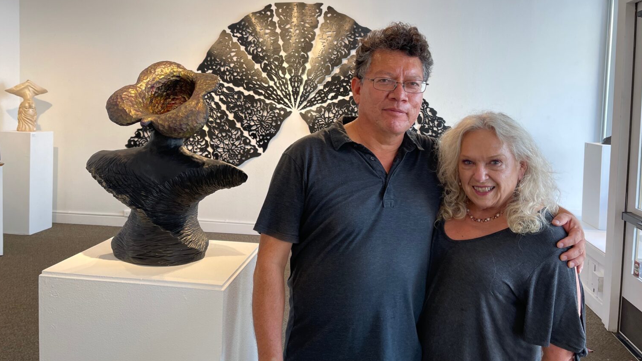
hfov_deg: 66.1
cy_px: 133
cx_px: 318
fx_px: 494
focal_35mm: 29
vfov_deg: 39.9
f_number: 1.6
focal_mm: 5.1
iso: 64
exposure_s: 1/120
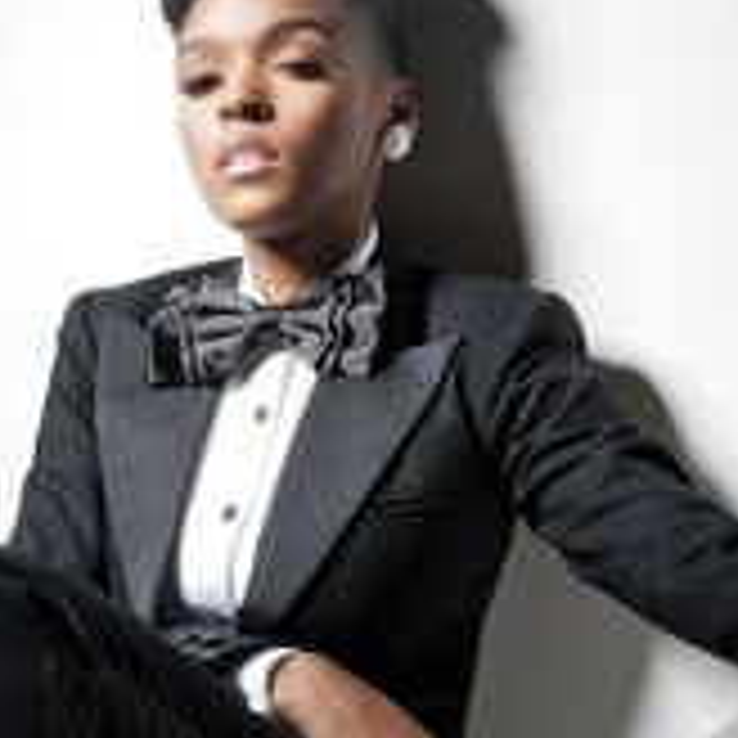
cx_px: 495
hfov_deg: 16.1
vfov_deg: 16.1
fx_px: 2605
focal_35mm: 108
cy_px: 369
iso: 200
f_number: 22
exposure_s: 1/250
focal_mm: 52
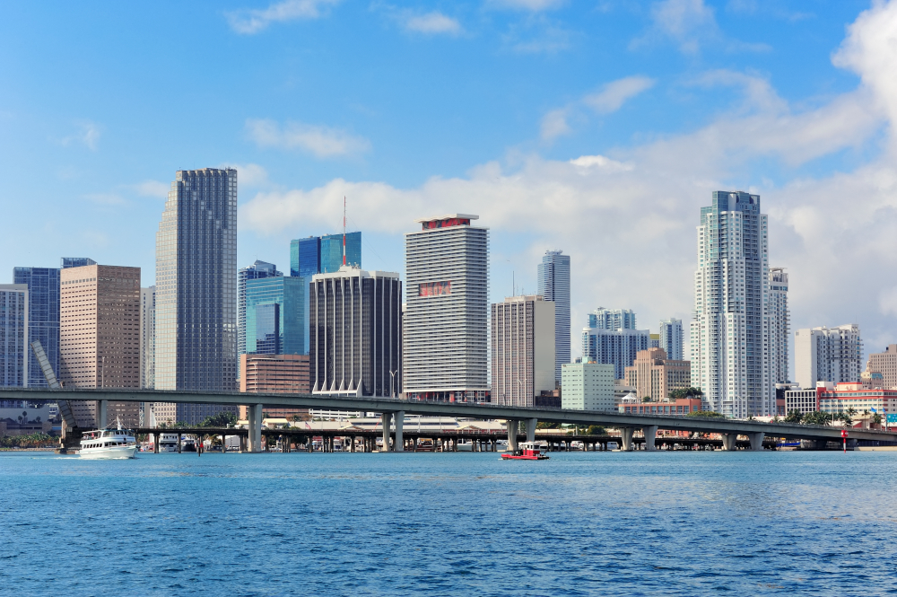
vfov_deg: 16.0
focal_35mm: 85
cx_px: 448
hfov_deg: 23.9
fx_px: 2116
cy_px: 298
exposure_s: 1/350
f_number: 13
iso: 200
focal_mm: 85
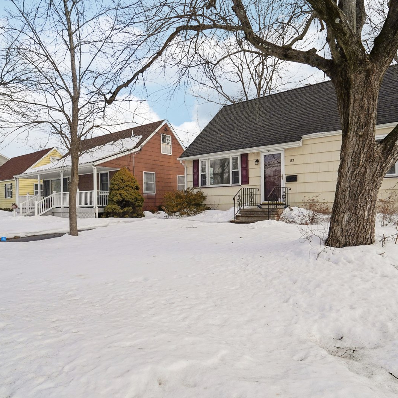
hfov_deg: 67.2
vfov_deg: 67.2
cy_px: 211
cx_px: 214
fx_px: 299
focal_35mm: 23
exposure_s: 1/1250
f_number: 8
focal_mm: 14
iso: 400
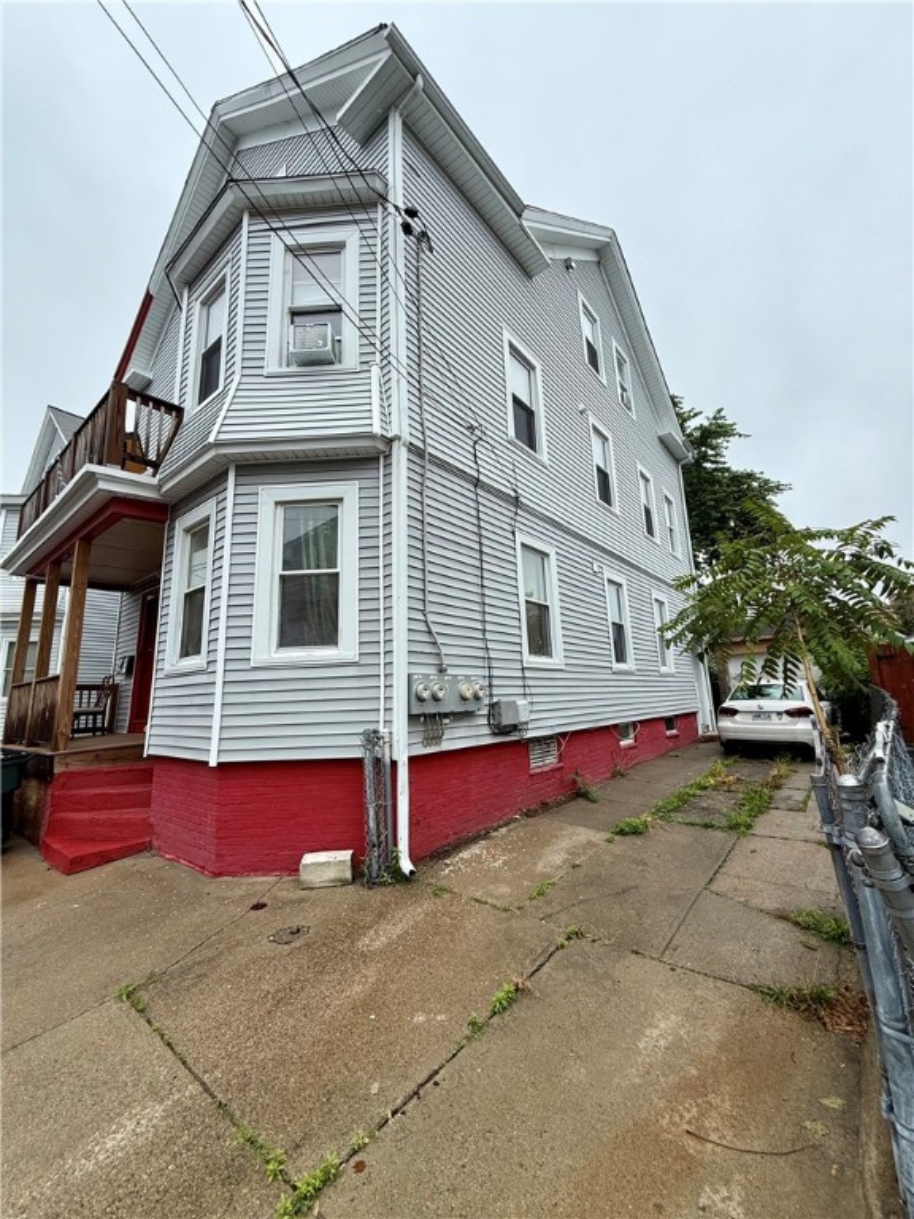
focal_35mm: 14
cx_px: 457
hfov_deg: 85.7
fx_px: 493
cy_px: 610
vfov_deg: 102.1
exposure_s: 1/482
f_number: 2.2
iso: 50
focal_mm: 2.22
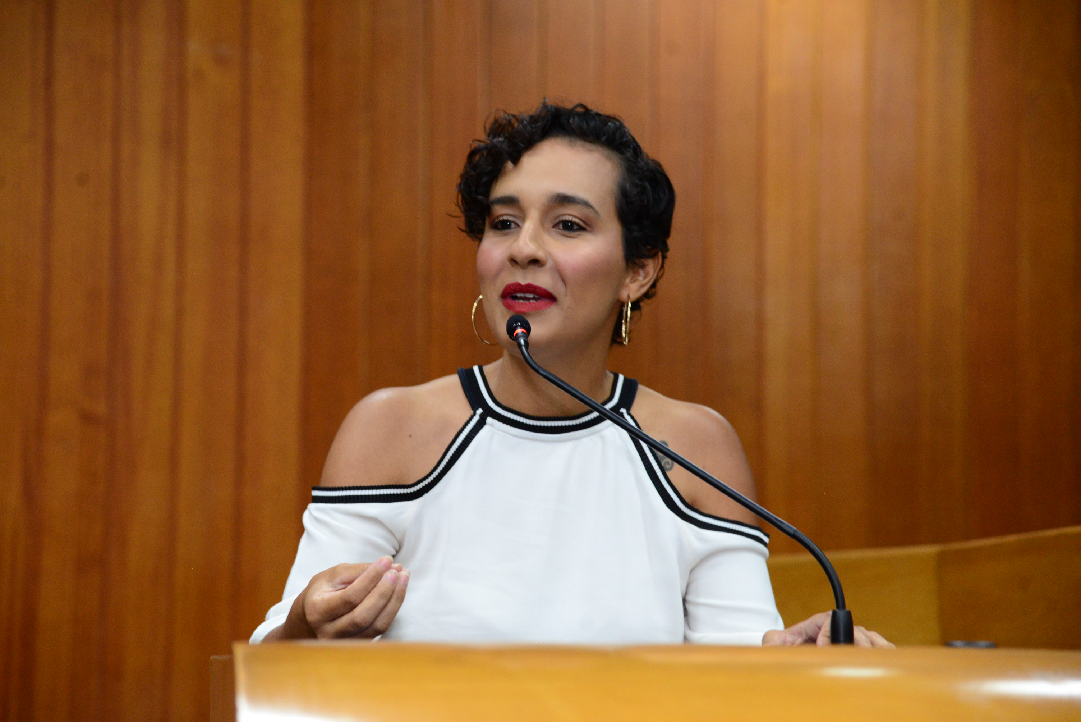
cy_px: 361
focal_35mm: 105
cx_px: 540
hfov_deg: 19.4
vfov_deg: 13.1
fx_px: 3154
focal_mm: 105
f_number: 4.5
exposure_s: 1/80
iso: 2500
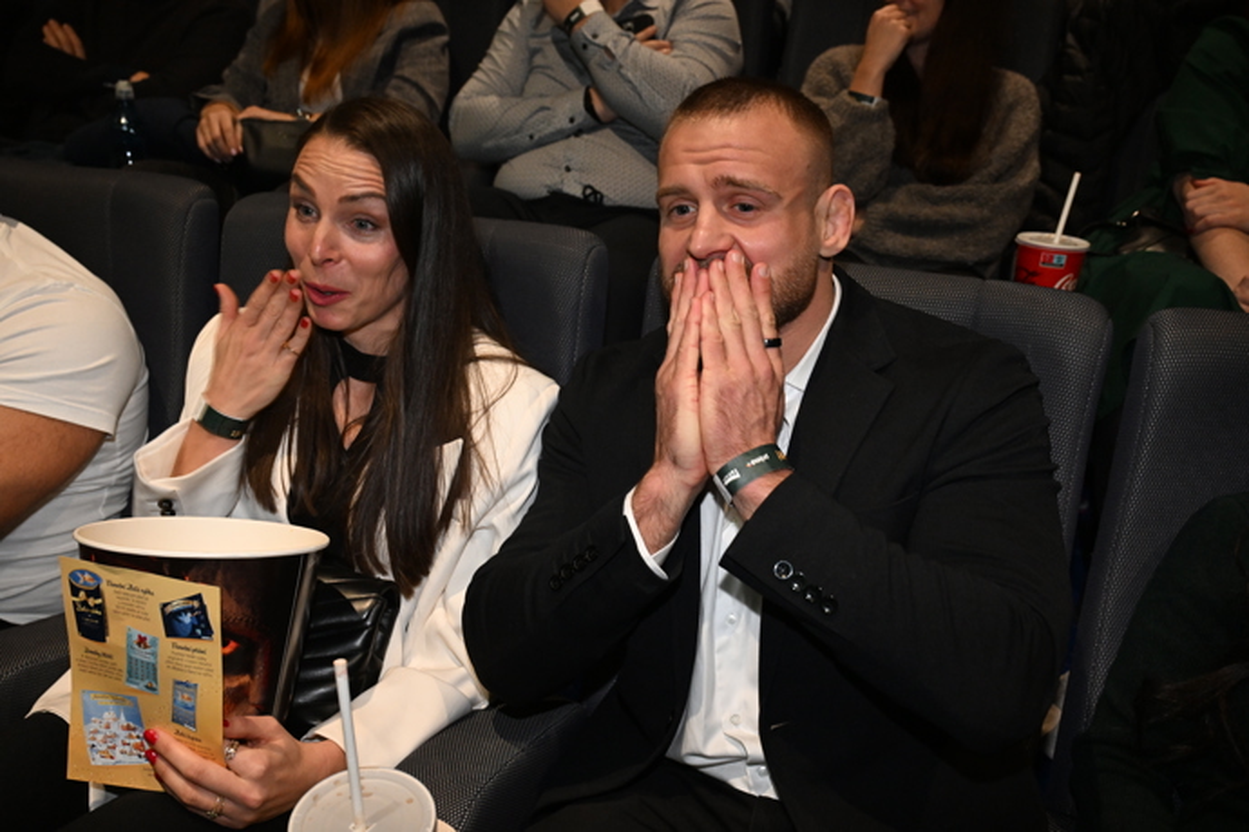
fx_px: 1110
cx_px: 624
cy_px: 416
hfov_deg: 58.7
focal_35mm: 32
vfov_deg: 41.1
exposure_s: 1/60
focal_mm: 32
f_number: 5
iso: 4000
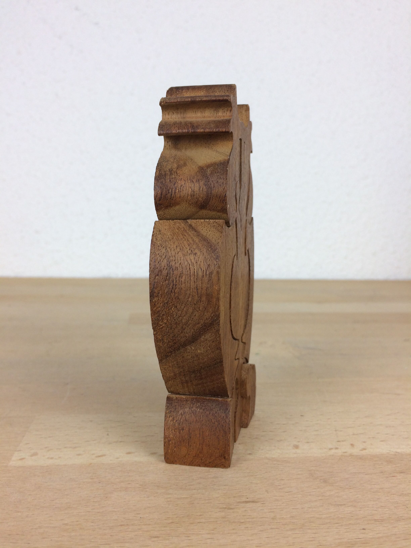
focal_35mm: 29
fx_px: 459
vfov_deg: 61.7
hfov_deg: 48.2
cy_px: 274
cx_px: 206
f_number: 2.2
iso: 64
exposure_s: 1/100
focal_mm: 4.15
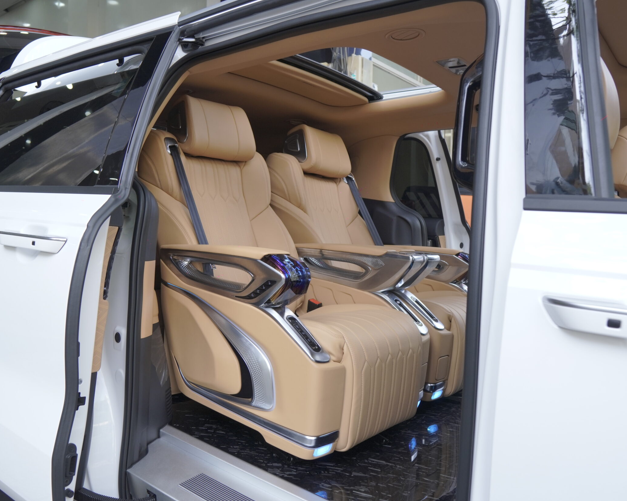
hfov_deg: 62.1
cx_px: 282
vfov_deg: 51.5
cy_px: 251
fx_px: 520
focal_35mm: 28
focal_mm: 16
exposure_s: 1/160
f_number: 4
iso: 400
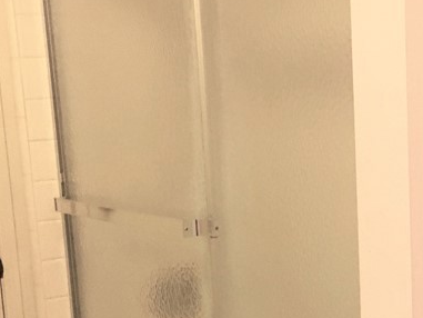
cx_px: 389
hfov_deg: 24.2
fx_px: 953
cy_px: 288
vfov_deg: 18.6
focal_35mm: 78
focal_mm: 4.15
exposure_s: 1/30
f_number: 2.2
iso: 160
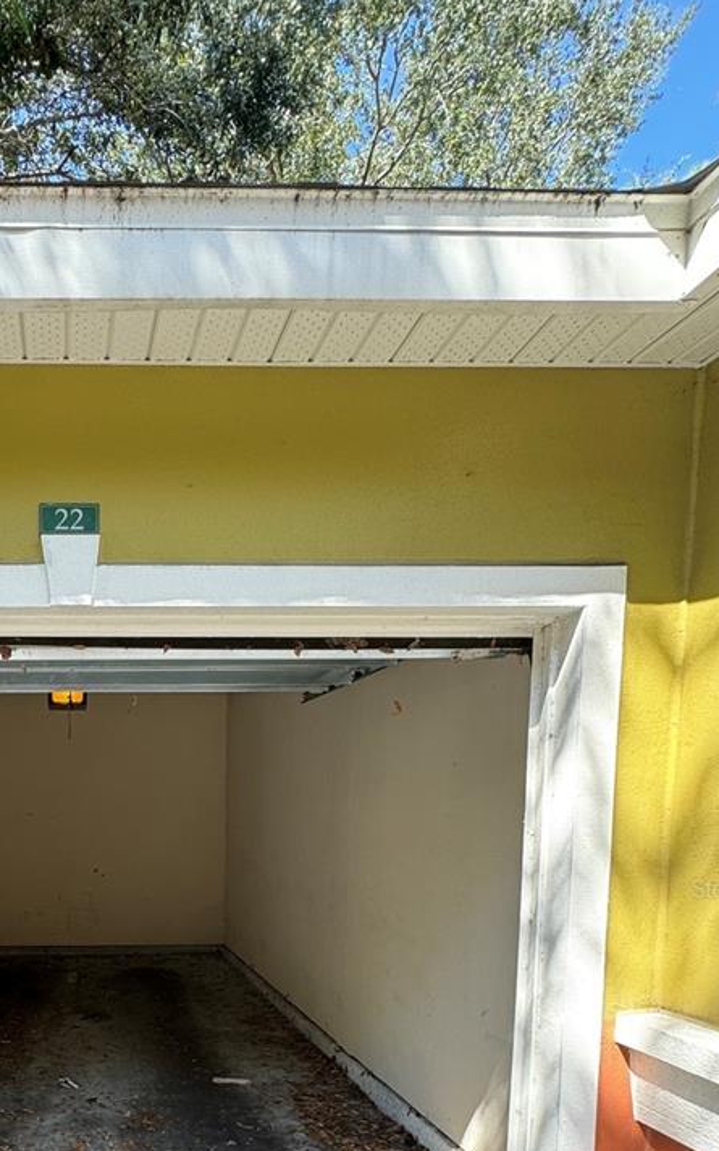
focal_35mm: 25
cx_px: 79
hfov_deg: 45.0
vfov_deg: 67.1
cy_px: 887
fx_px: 784
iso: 64
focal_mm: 2.22
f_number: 2.2
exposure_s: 1/99
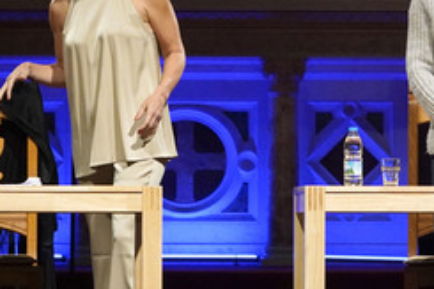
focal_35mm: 516
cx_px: 283
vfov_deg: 2.7
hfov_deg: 4.0
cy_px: 94
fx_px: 6216
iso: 6400
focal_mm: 280
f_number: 5.6
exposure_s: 1/200
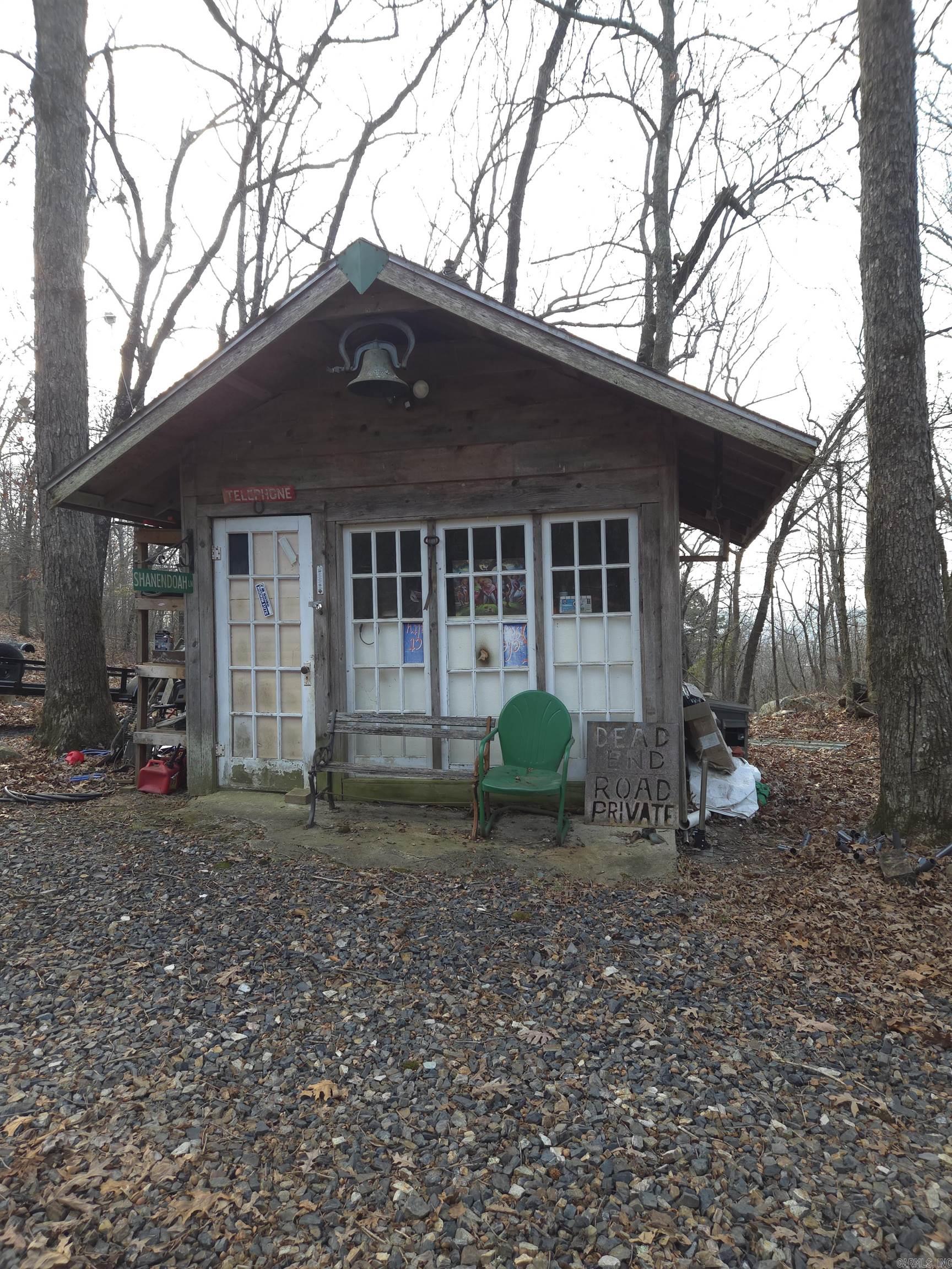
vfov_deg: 73.9
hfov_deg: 58.9
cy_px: 634
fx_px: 843
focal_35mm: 23
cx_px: 476
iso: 50
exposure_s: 1/153
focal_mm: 5.4
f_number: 1.8
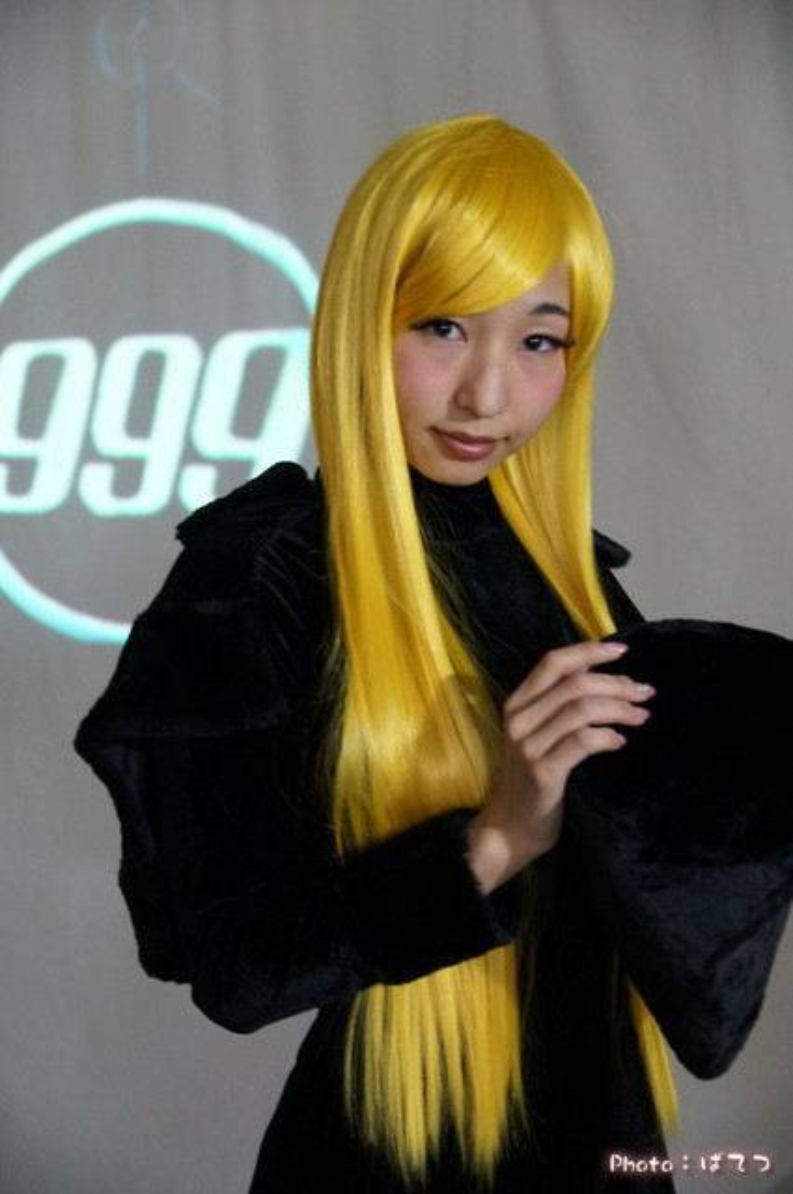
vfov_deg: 29.9
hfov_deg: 20.1
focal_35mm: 68
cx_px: 396
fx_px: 2236
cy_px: 597
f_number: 2.8
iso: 1600
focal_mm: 45
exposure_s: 1/40
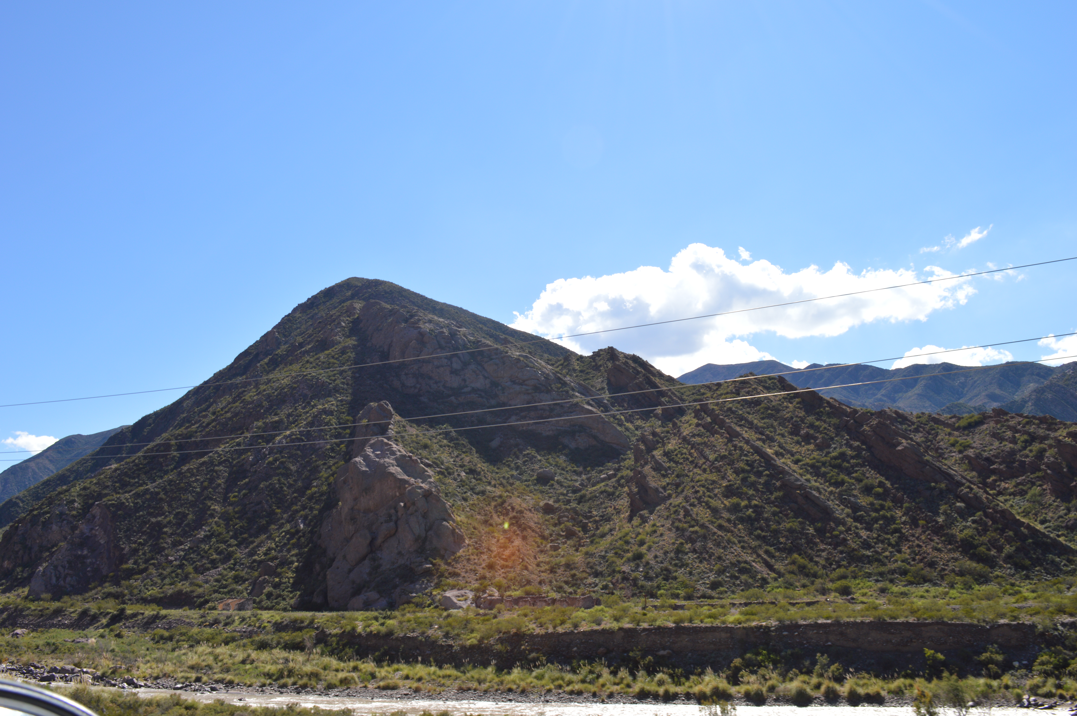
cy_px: 358
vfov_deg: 39.9
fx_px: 986
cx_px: 538
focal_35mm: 33
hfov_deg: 57.3
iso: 100
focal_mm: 22
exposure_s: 1/200
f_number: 9
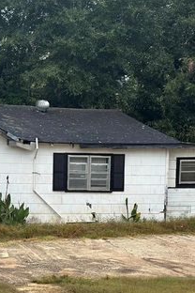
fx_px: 650
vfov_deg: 25.3
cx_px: -5
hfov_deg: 16.7
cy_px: 174
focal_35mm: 80
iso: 80
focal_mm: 6.86
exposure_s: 1/1695
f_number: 1.78
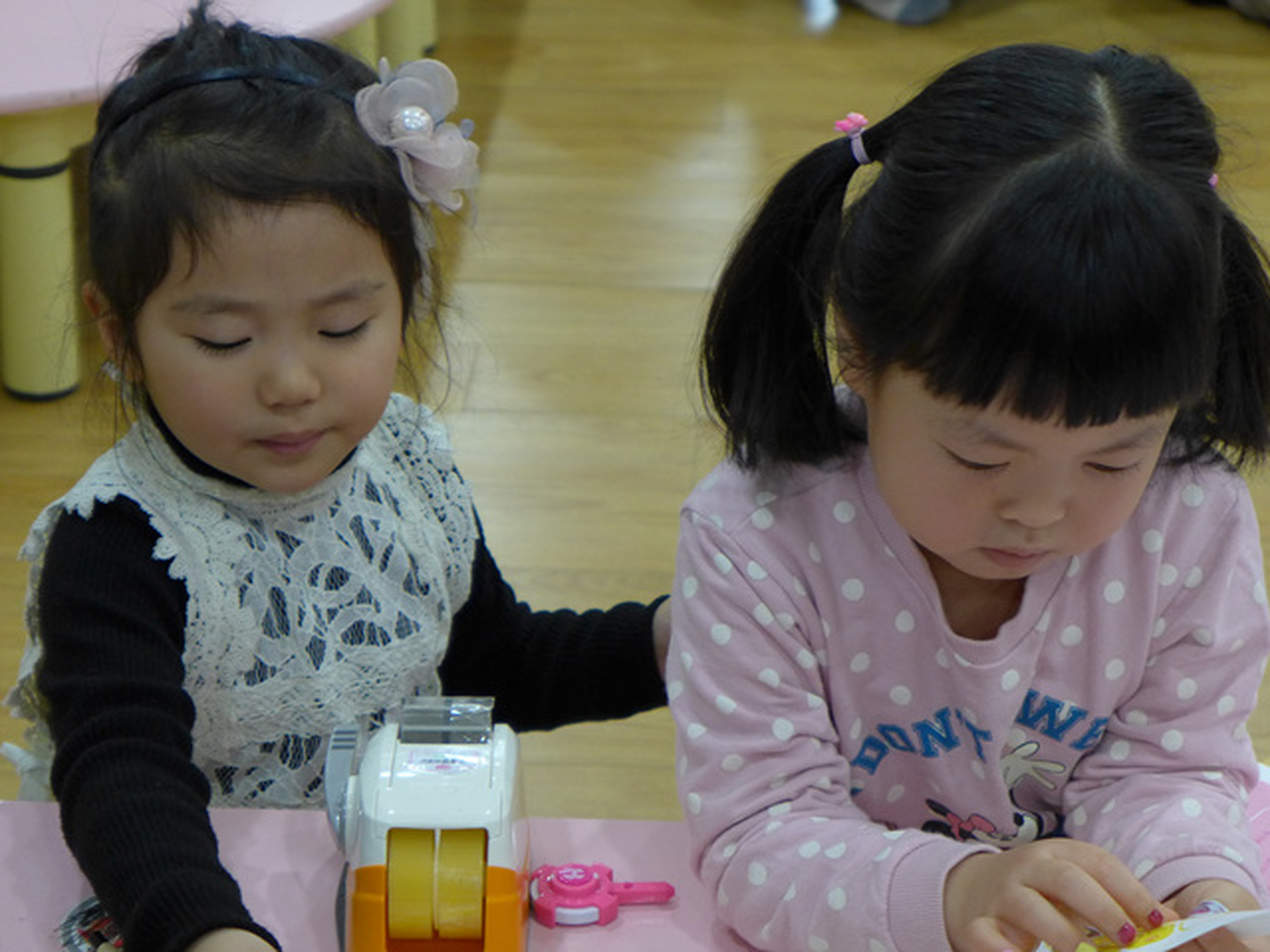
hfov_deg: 21.8
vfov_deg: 16.4
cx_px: 635
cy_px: 476
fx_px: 3302
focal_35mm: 90
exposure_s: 1/125
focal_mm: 17.7
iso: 320
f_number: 2.3
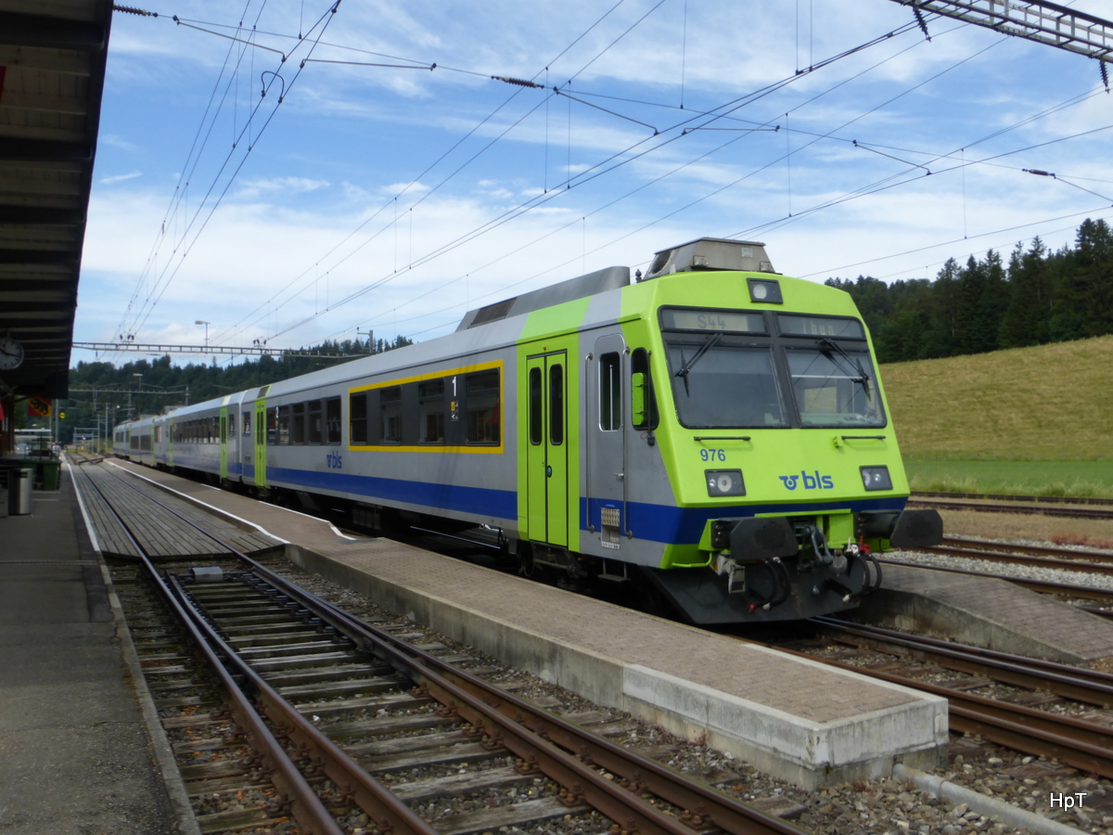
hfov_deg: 58.4
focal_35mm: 31
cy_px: 418
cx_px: 556
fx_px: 997
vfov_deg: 45.4
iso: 100
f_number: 4
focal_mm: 5.4
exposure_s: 1/800
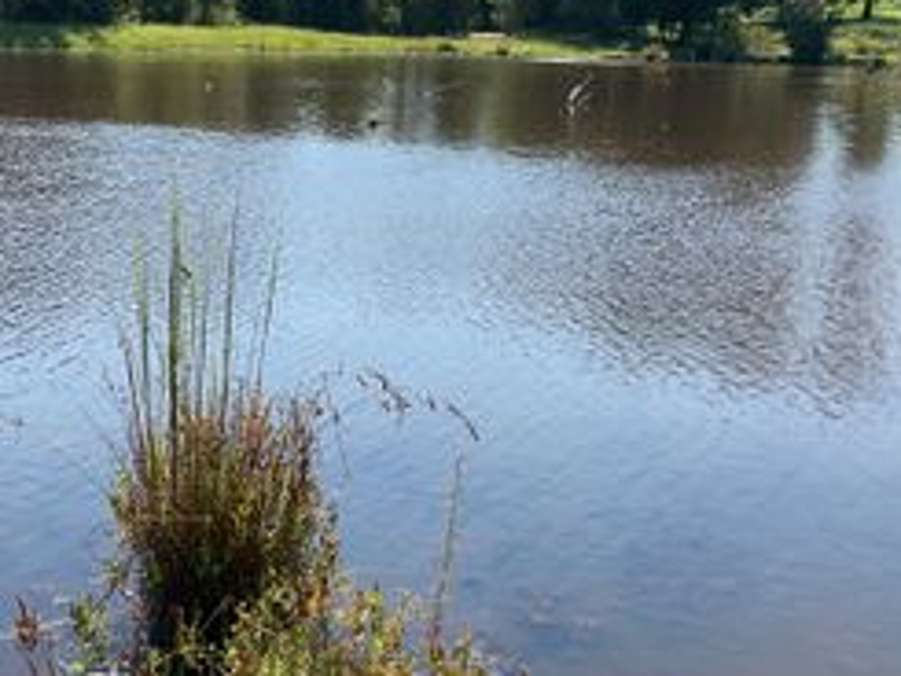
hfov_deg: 37.4
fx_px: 1328
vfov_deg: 28.6
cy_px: 303
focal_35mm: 51
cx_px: 381
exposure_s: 1/1144
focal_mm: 3
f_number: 1.8
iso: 16
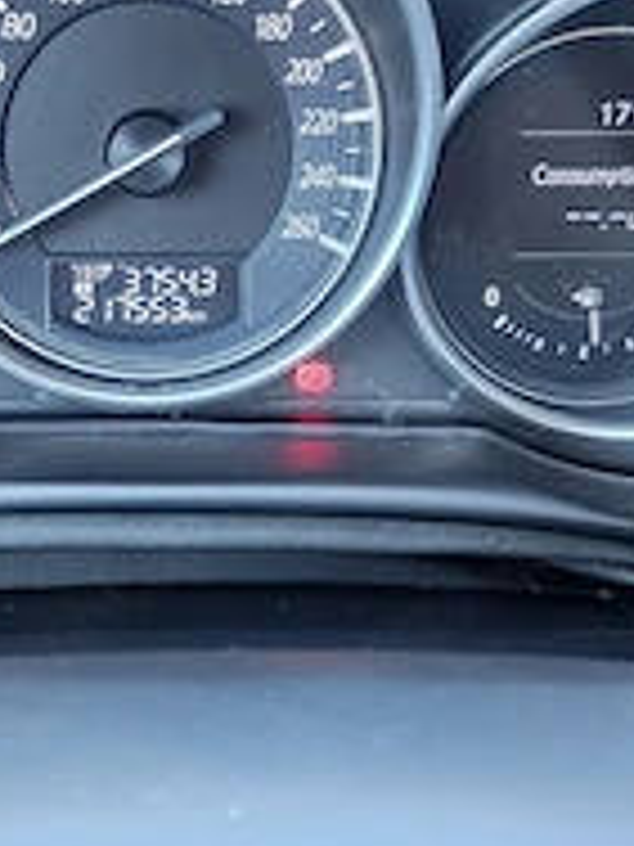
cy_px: 342
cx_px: 148
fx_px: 1197
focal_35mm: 49
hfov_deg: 29.2
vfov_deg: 38.8
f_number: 1.8
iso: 400
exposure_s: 1/101
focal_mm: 5.4
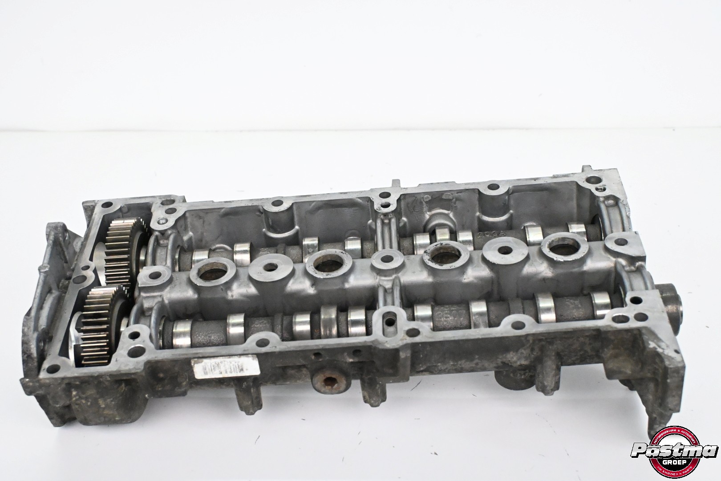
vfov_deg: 25.8
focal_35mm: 52
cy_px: 240
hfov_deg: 37.9
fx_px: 1051
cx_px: 360
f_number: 7.1
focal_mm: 35
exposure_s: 1/1000
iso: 10000
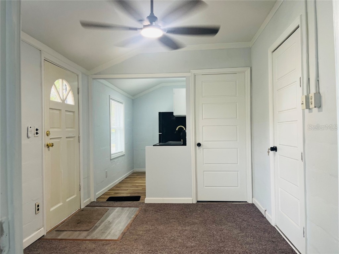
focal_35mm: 26
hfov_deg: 67.3
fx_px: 255
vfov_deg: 53.1
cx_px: 170
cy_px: 127
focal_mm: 5.1
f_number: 1.6
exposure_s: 1/100
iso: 100
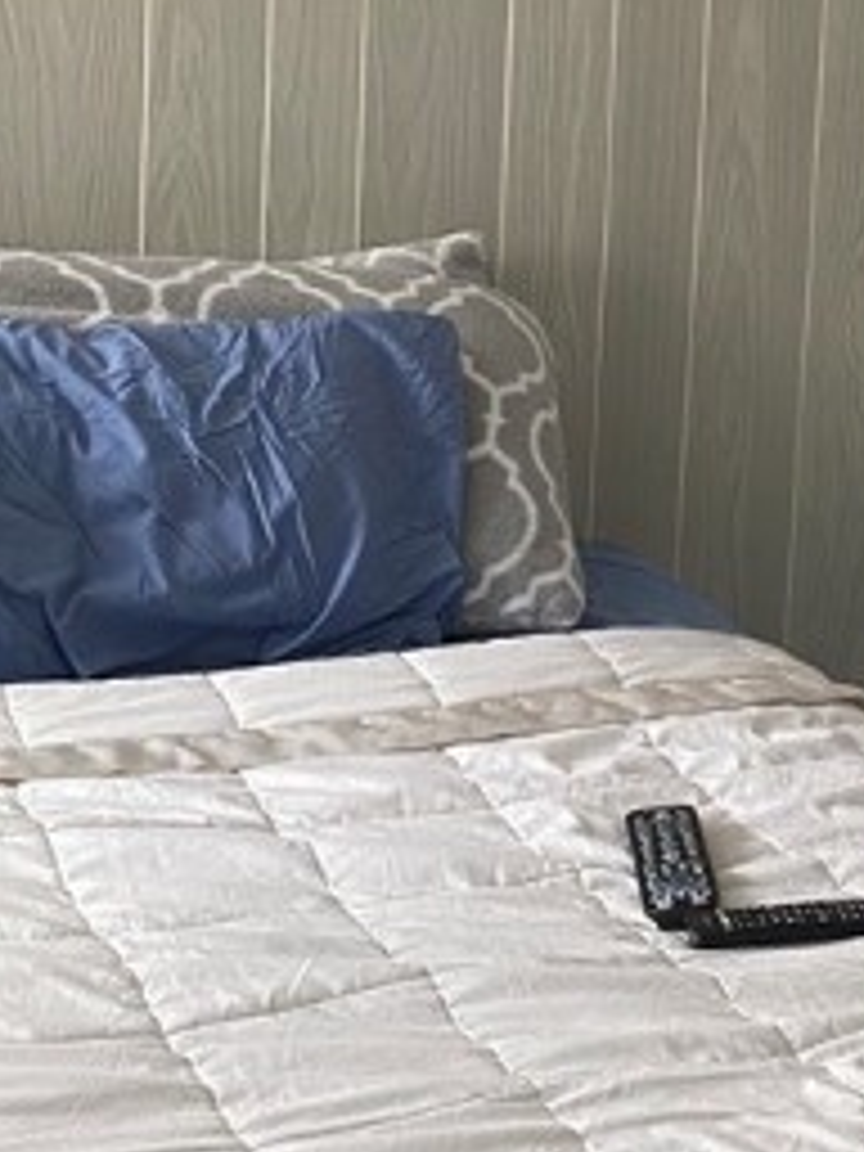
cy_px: 342
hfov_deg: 17.8
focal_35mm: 78
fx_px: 2596
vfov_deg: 24.8
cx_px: 1076
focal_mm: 4.25
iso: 100
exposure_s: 1/60
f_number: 1.8
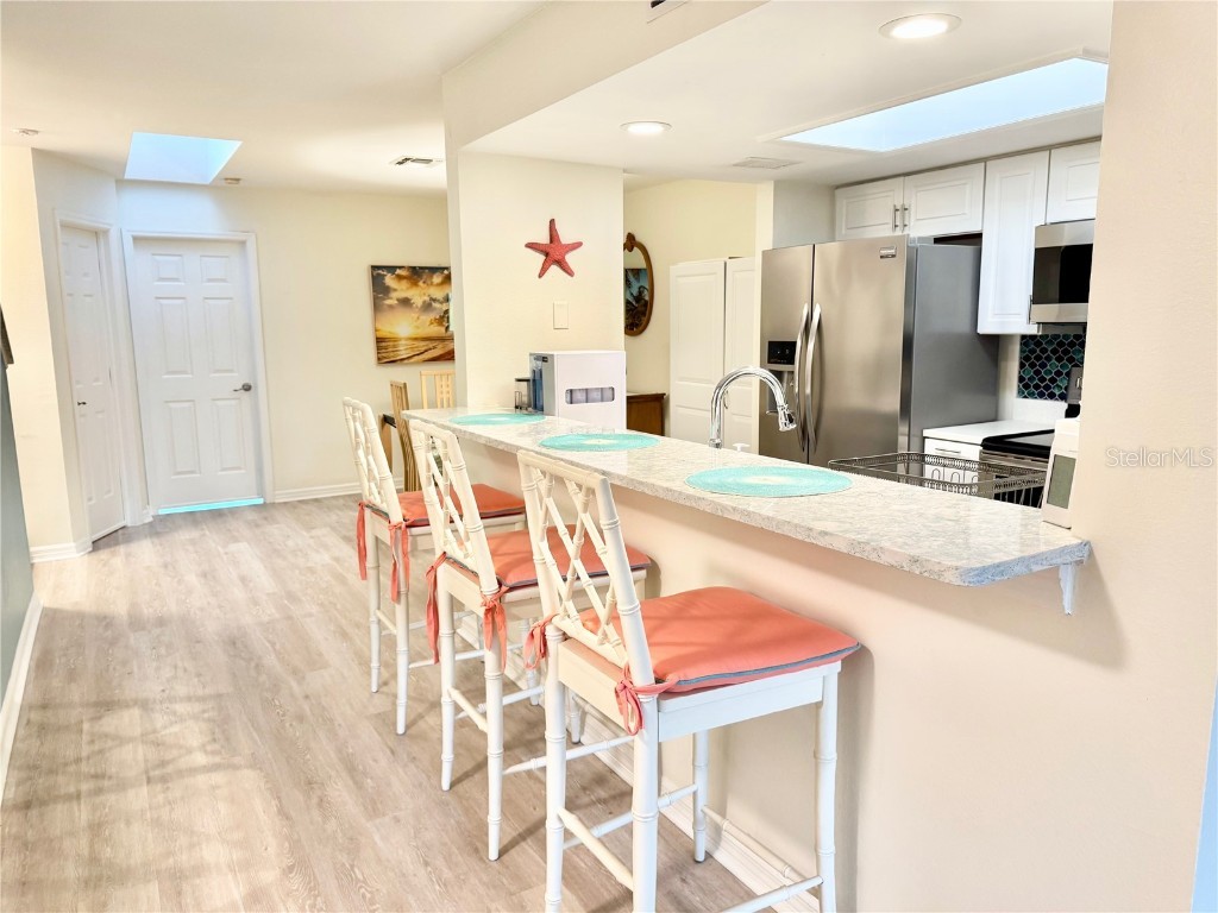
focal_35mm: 24
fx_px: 844
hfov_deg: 71.6
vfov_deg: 56.8
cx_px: 609
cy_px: 456
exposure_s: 1/60
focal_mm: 6.76
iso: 200
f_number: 1.78
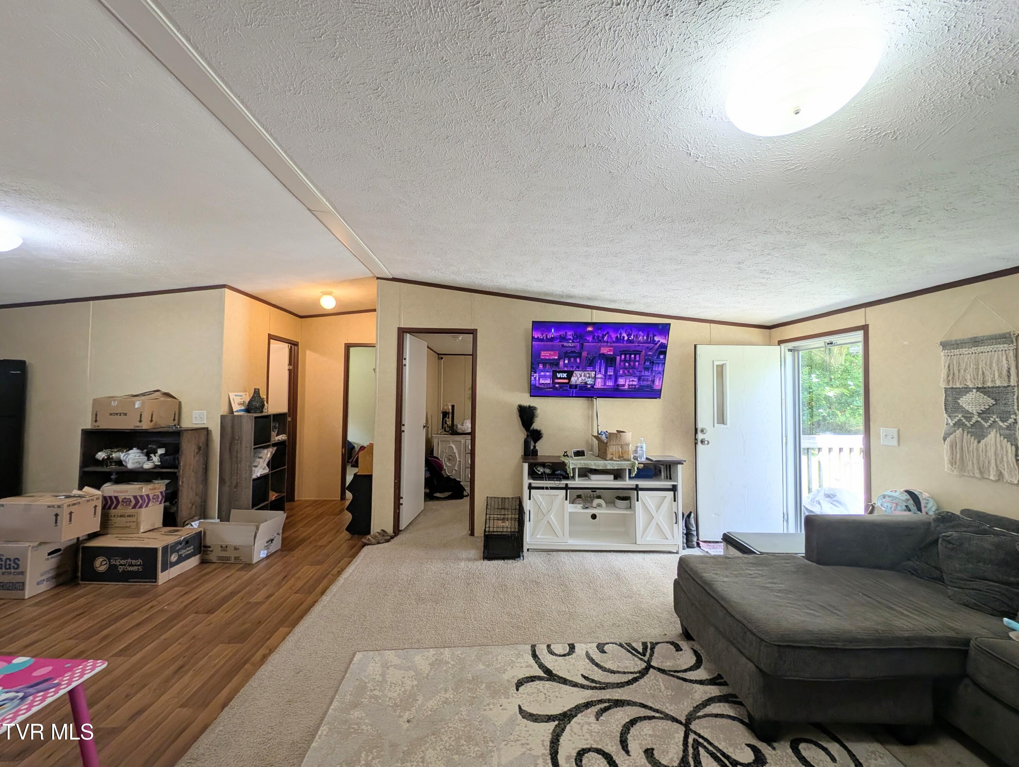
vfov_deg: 94.6
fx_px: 354
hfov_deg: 110.5
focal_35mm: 12
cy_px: 384
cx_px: 510
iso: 51
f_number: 1.95
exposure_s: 1/120
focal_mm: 2.23
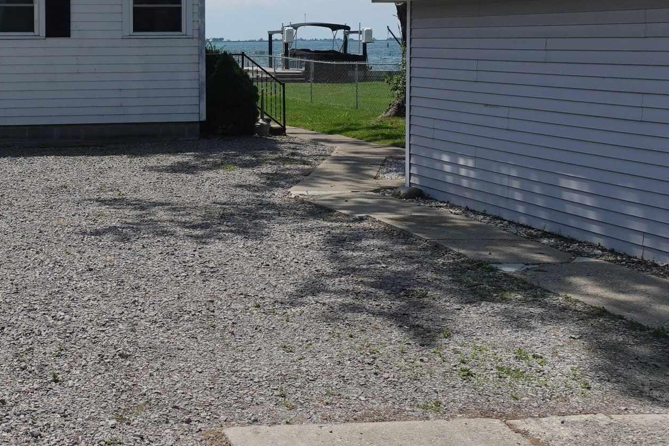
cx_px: 132
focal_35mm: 59
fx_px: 1096
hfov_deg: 33.0
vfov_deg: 22.5
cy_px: 61
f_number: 4
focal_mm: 9.4
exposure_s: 1/250
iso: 125
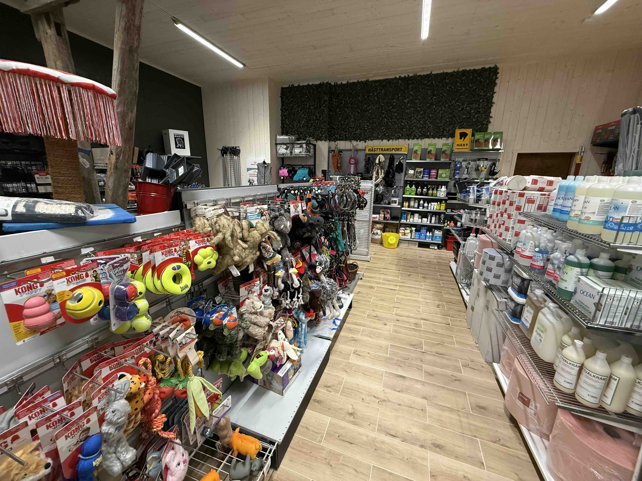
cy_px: 240
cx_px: 321
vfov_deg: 85.7
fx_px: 260
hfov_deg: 102.1
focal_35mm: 14
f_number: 2.2
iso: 320
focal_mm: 2.22
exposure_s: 1/91
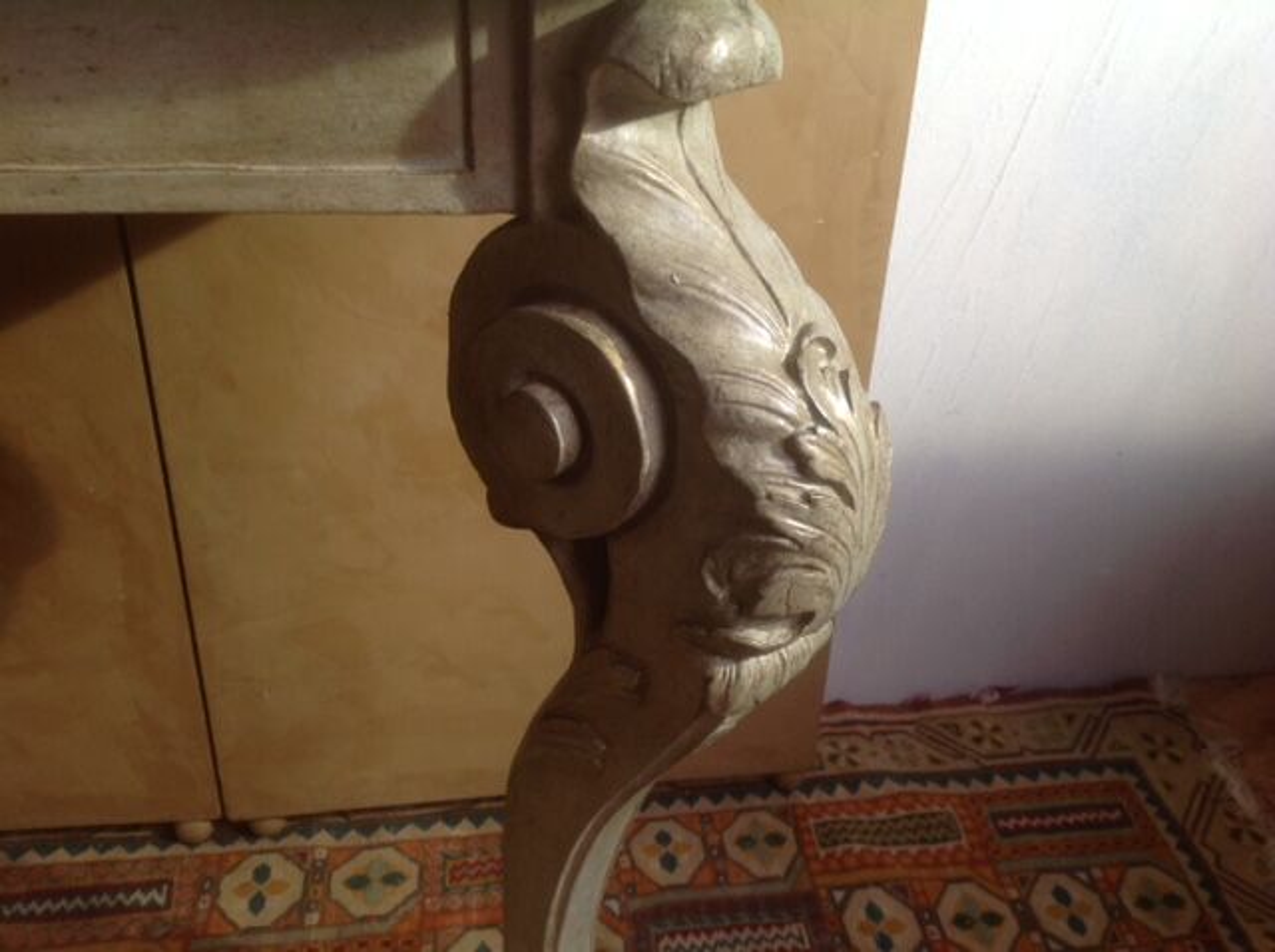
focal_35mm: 35
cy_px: 476
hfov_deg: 52.7
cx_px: 638
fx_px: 1287
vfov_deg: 40.6
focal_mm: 4.28
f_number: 2.4
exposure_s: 1/24
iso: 50
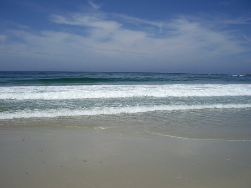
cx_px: 126
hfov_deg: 49.0
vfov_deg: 37.7
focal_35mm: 38
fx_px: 276
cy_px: 94
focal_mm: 6.2
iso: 50
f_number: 4.3
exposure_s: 1/1000
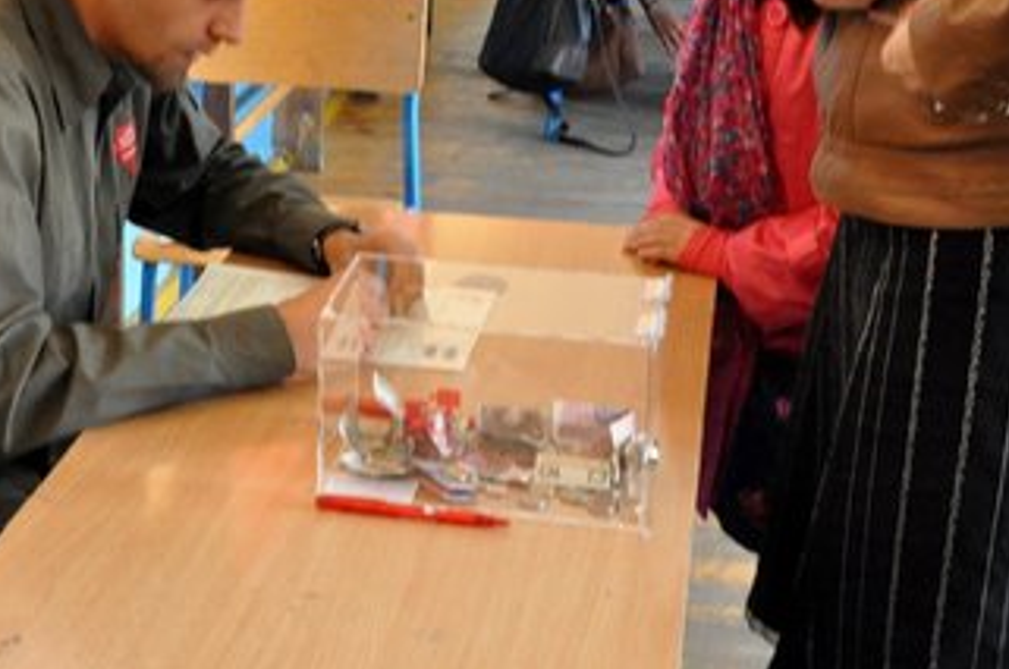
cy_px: 0
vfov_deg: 17.5
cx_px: 201
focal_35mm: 76
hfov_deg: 26.2
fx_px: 2127
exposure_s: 1/20
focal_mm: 25
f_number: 14
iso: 3200
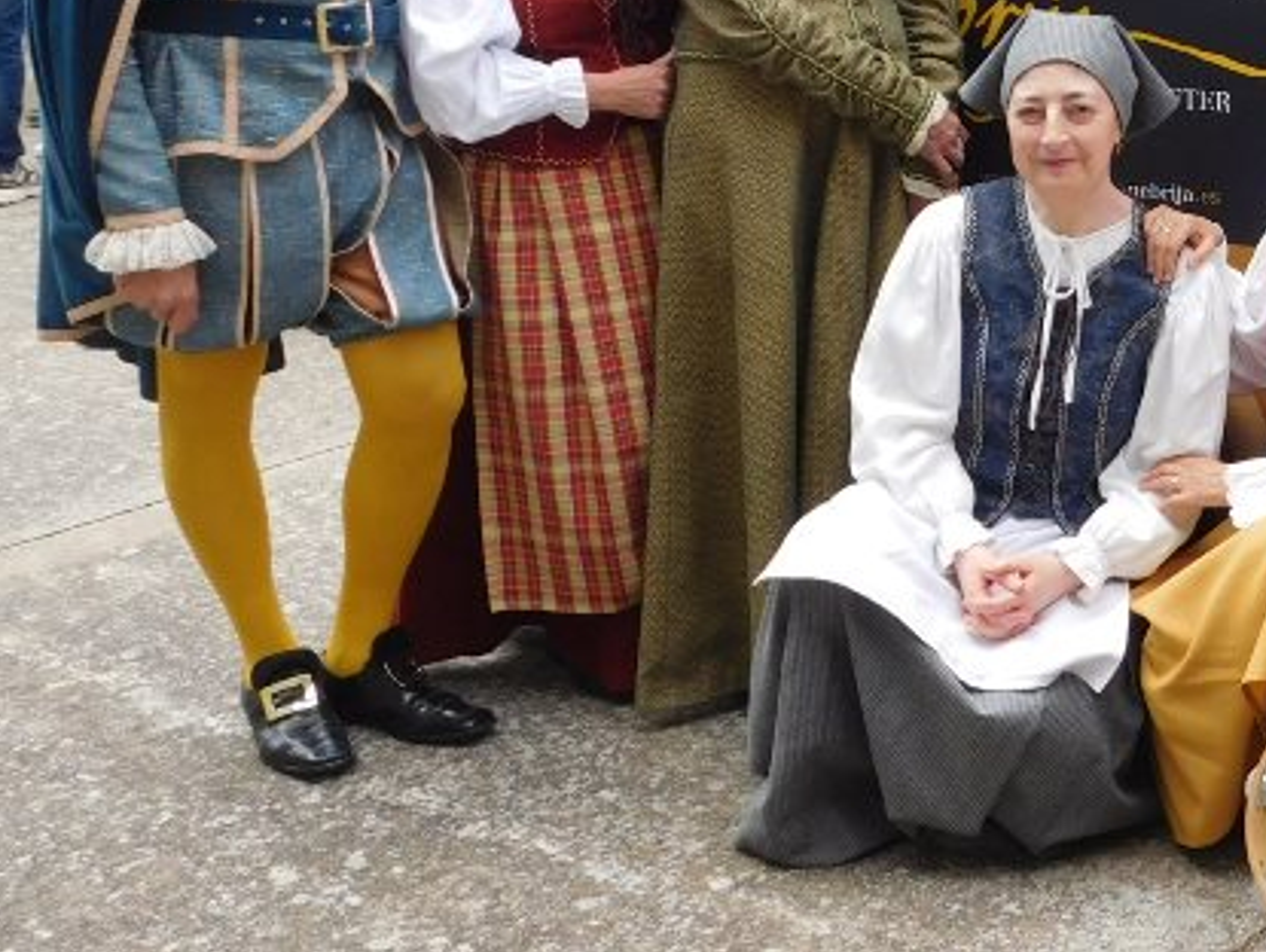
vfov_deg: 22.3
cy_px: 178
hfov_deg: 27.5
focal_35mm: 65
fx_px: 2379
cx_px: 1358
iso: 125
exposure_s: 1/500
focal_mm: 5.3
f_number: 3.2
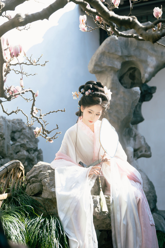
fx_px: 481
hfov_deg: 19.5
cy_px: 124
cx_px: 82
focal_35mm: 70
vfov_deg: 28.8
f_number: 2.8
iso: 640
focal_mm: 70
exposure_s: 1/2000
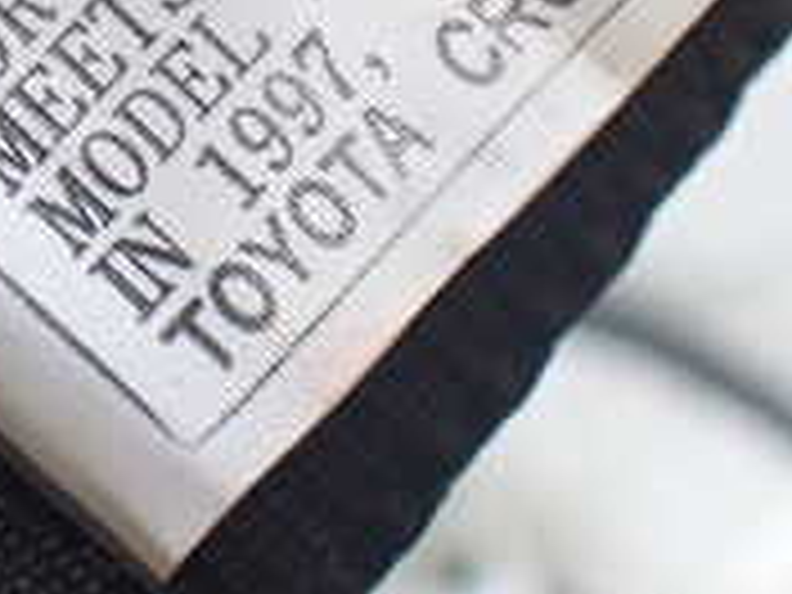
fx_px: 2334
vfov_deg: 13.6
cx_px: -14
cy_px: -297
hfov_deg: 18.7
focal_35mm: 102
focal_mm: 5.4
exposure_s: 1/125
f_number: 2.3
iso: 200
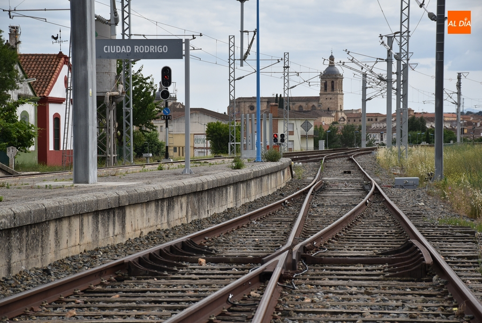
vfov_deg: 10.8
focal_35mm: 128
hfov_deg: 16.1
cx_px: 241
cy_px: 162
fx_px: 1709
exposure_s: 1/640
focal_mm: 85
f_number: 6.3
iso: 200
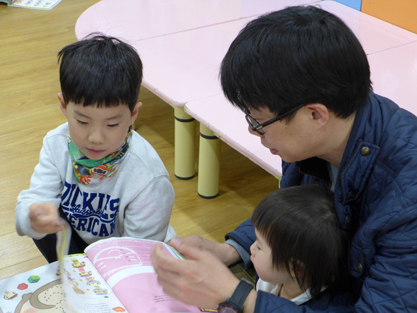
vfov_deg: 21.0
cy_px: 156
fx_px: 843
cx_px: 208
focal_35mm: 70
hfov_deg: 27.8
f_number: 2.1
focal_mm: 13.7
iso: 400
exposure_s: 1/100
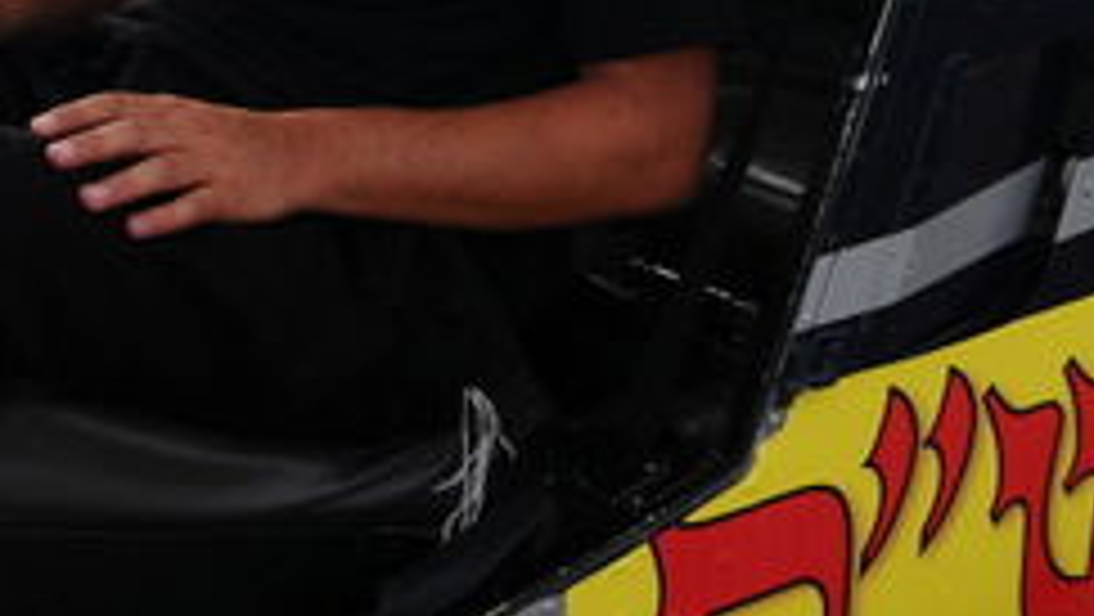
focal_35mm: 93
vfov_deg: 12.0
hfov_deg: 22.9
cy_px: -513
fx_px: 2699
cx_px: 464
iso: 200
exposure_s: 1/400
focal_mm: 18
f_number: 4.5
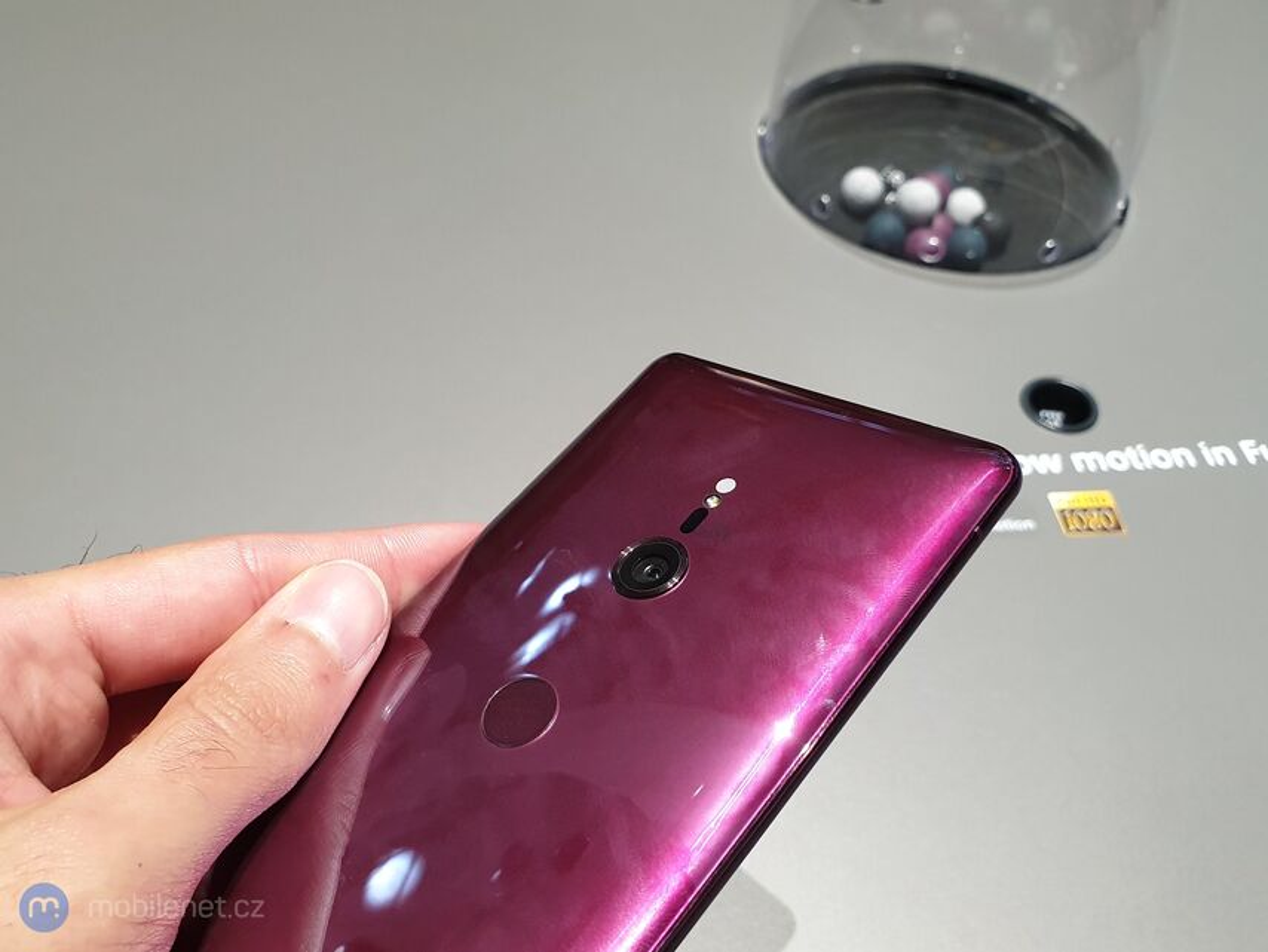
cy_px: 476
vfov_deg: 53.1
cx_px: 634
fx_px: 953
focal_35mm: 26
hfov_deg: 67.3
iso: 200
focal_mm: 4.3
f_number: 2.4
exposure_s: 1/50
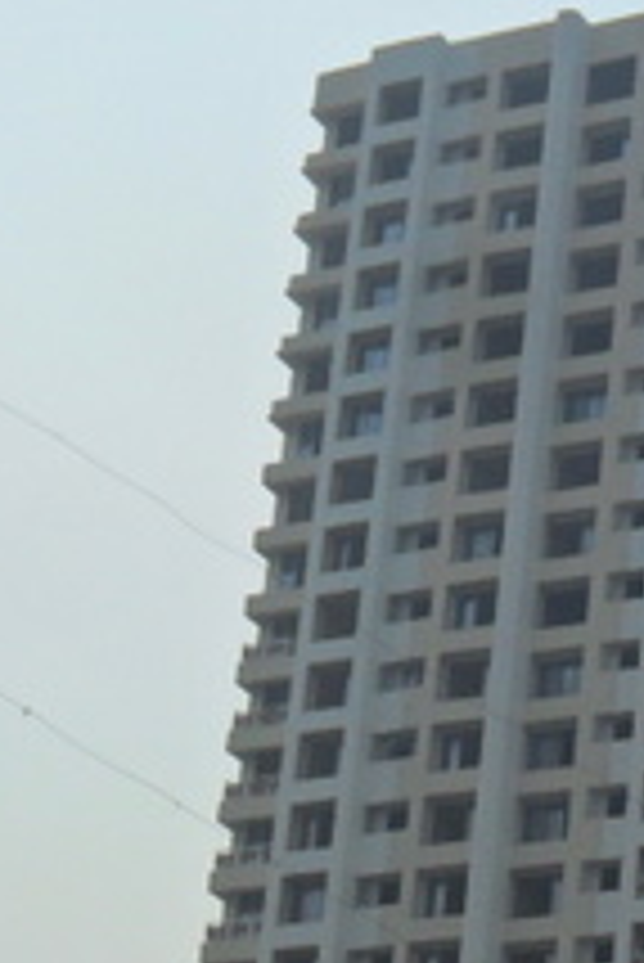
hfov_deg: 10.0
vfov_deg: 14.8
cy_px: 860
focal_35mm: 137
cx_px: 527
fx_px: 3670
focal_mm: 7.8
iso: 100
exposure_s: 1/250
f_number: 11.3
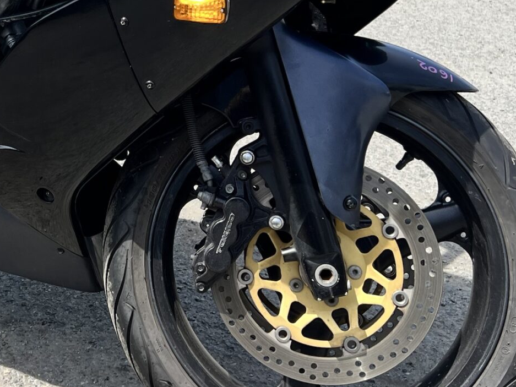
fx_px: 1058
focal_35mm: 71
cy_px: 49
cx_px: 2
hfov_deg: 26.0
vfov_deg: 20.4
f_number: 1.5
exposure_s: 1/2299
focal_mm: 5.7
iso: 50
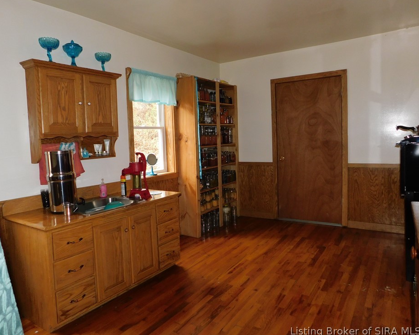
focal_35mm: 25
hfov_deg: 68.1
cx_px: 200
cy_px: 164
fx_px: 310
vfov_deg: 56.8
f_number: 3
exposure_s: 1/30
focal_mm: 4
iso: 200
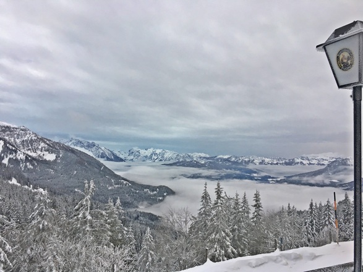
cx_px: 182
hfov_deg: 61.7
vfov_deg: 48.2
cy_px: 136
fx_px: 304
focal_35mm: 29
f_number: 2.2
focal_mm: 4.15
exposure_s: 1/33
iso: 25
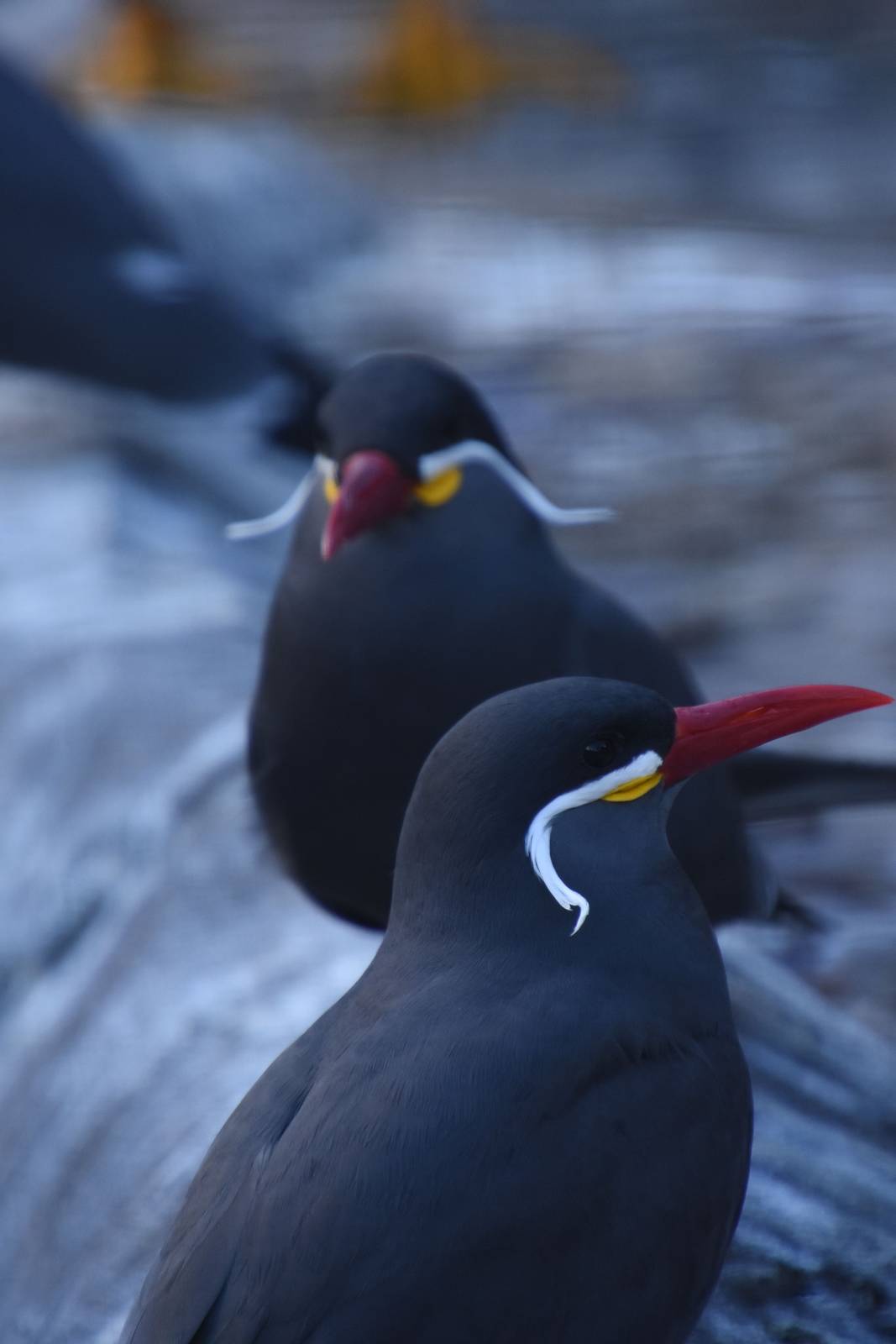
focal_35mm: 450
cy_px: 672
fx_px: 16795
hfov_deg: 3.1
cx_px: 448
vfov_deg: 4.6
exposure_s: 1/500
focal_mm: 300
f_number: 6.3
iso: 1250
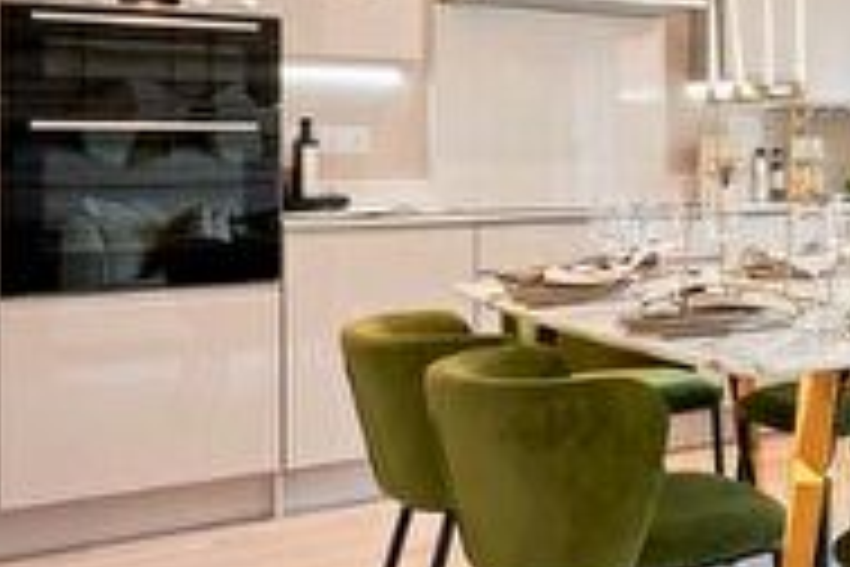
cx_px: 1282
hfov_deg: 26.9
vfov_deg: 25.8
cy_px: 164
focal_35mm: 52
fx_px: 1228
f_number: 10
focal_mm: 14
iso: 100
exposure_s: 1/3
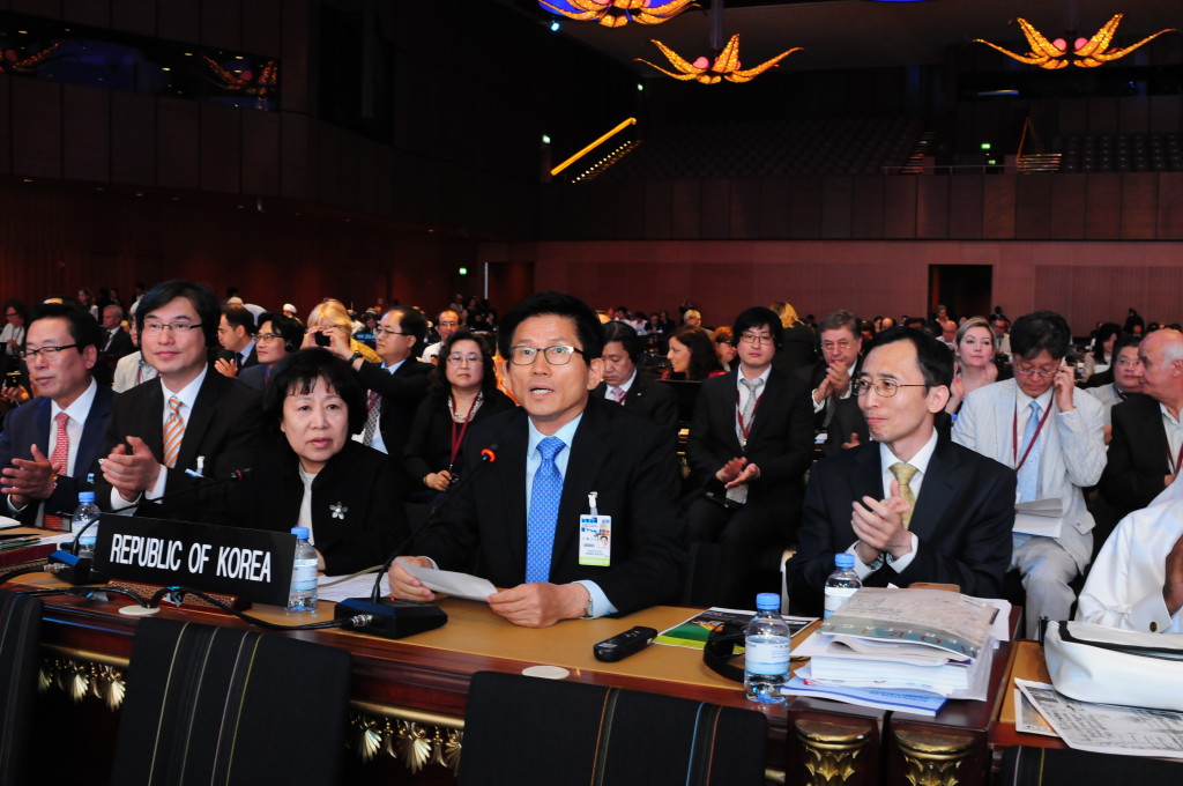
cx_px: 592
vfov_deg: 36.8
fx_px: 1181
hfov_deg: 53.2
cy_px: 393
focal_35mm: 36
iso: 1000
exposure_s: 1/60
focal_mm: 24
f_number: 5.6
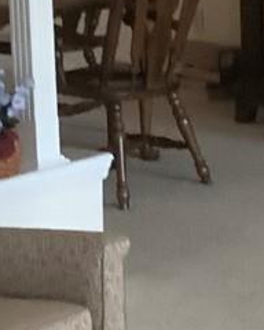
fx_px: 1846
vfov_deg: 10.2
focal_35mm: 189
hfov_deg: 7.8
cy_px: 148
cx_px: 527
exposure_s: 1/40
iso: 200
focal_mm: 3
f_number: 1.8
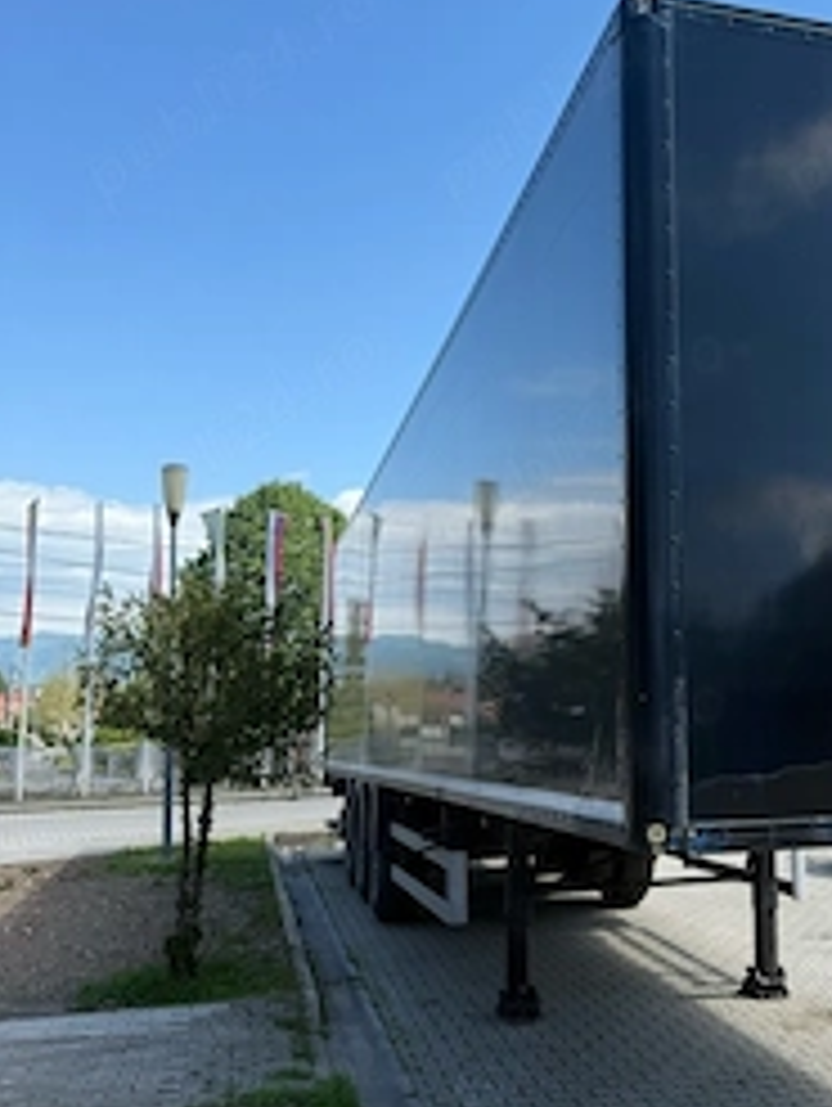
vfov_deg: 47.7
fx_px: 1248
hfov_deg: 35.6
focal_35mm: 39
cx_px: 670
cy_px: 495
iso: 80
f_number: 1.78
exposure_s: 1/2445
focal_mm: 6.76
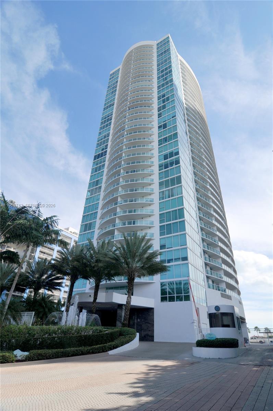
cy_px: 206
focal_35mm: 18
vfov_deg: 90.1
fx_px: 205
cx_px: 136
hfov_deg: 67.2
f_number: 8
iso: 200
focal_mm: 12
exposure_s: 1/500
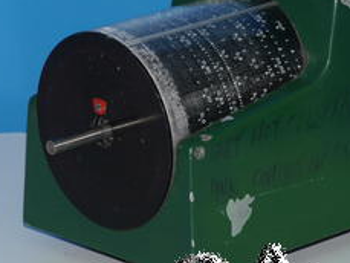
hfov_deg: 6.2
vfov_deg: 4.6
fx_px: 3247
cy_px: 101
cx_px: 235
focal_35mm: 321
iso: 400
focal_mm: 92
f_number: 11
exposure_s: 1/60
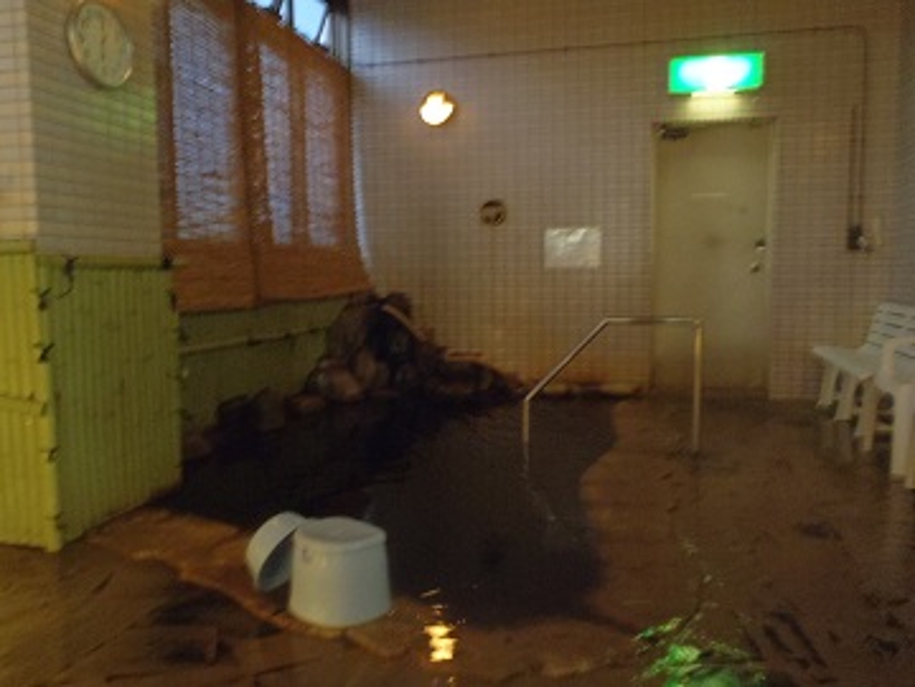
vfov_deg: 49.7
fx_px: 740
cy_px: 344
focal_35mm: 28
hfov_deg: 63.4
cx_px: 458
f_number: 3.9
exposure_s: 1/4
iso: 400
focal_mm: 5
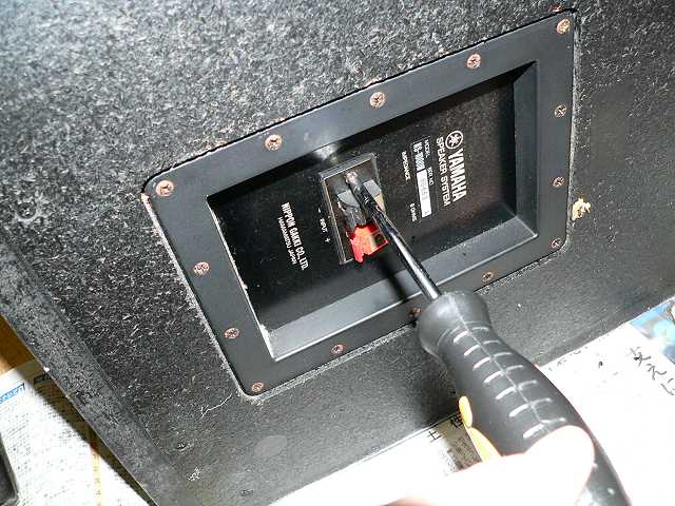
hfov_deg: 51.4
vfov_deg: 39.7
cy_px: 253
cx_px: 338
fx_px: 702
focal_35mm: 36
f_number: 2.8
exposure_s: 1/60
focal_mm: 6
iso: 400
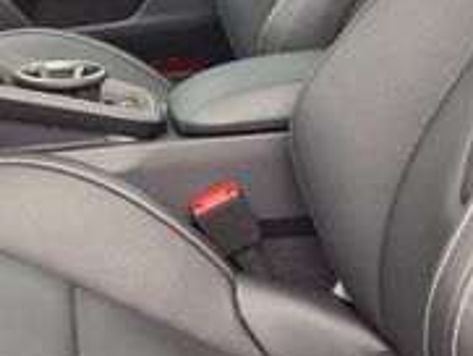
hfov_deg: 19.8
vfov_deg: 14.4
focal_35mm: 99
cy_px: -89
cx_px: 209
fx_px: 1354
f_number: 1.8
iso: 80
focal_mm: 3.99
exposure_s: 1/85
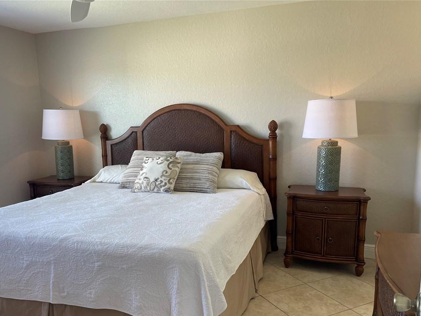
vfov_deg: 46.7
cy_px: 182
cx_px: 185
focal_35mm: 30
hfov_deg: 59.8
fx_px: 365
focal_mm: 4.2
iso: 100
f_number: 1.6
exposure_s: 1/120
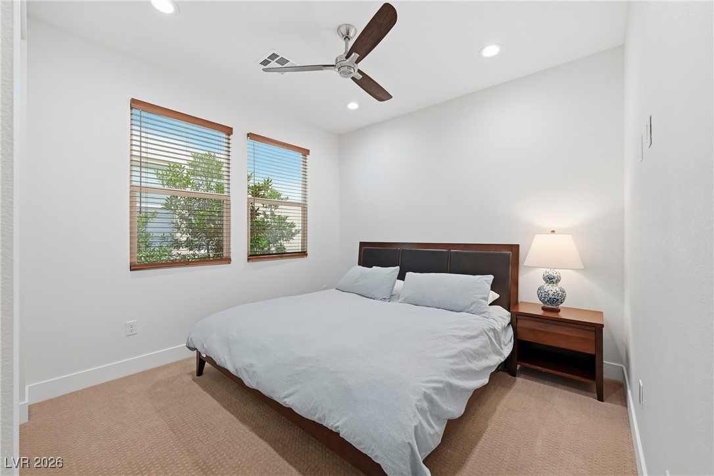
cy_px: 238
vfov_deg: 81.2
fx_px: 278
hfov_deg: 104.3
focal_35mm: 14
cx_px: 357
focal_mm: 14
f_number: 9
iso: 800
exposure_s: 1/200
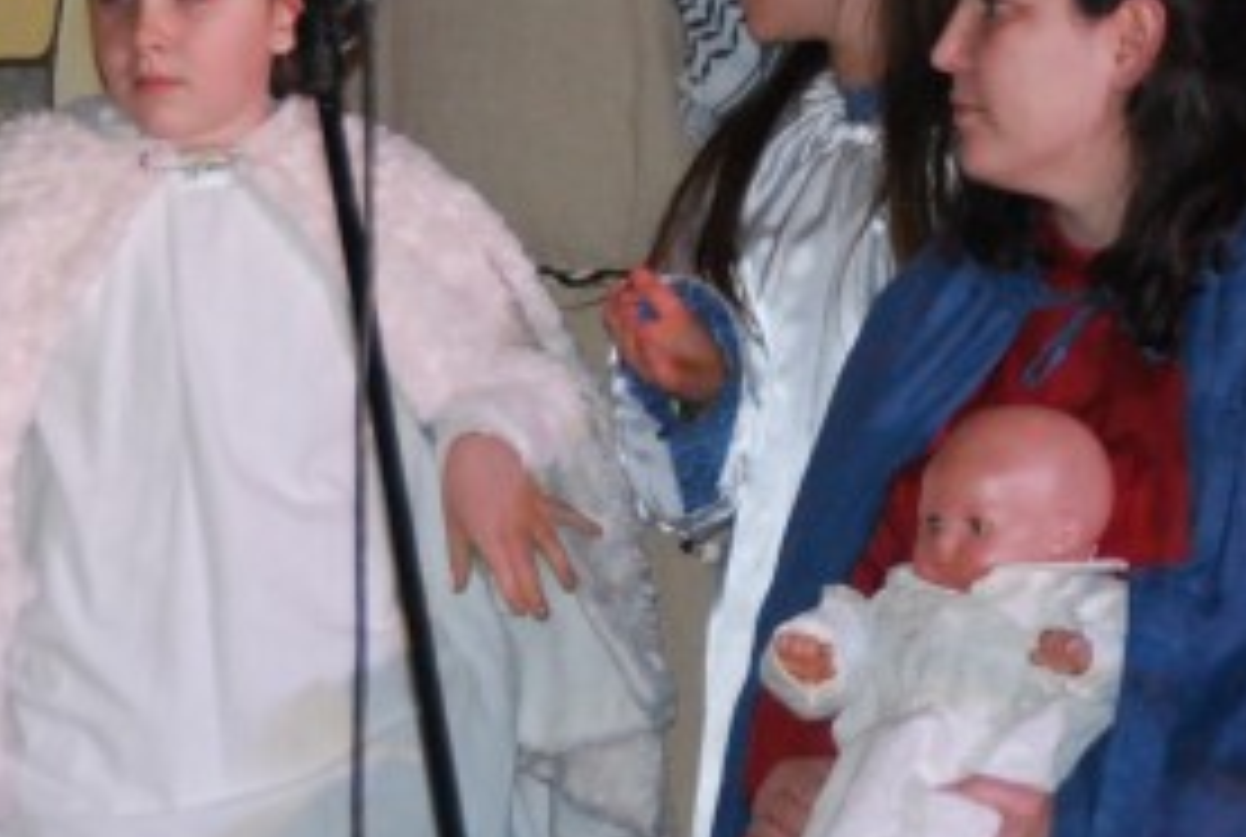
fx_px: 11758
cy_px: 292
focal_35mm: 339
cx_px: 704
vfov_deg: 4.1
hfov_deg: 6.1
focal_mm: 70
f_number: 5
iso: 1000
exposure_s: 1/60
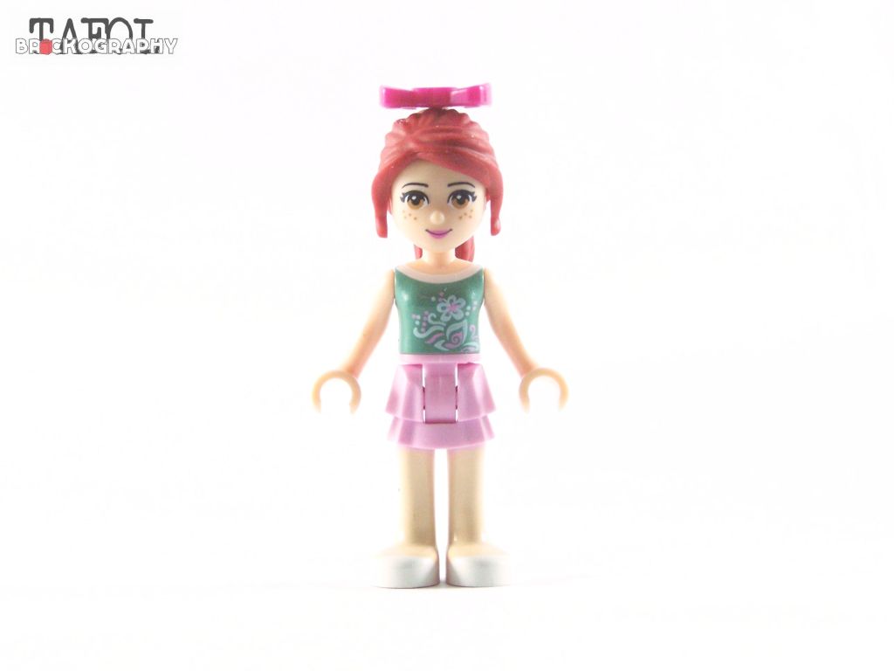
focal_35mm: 82
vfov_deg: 18.0
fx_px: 2118
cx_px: 447
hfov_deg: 23.8
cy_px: 336
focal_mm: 13.7
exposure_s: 1/60
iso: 400
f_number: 4
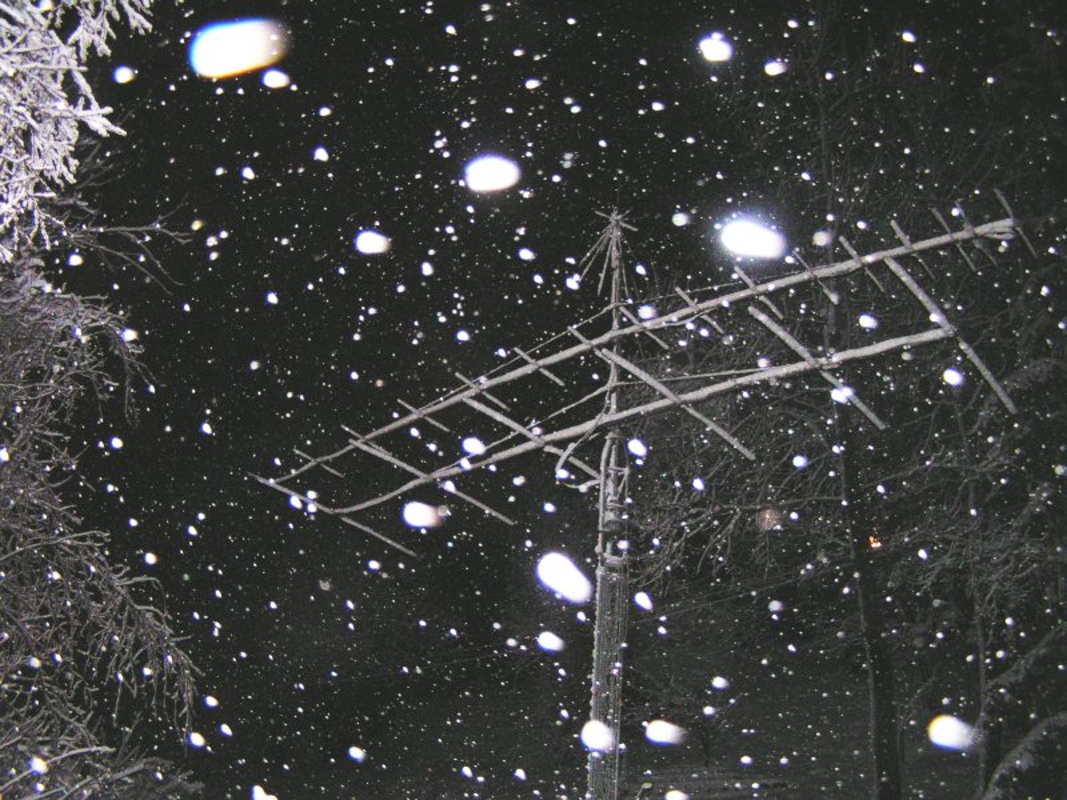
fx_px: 1171
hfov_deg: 49.0
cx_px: 534
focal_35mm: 38
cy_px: 400
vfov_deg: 37.7
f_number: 2.8
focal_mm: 6.3
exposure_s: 1/40
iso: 200
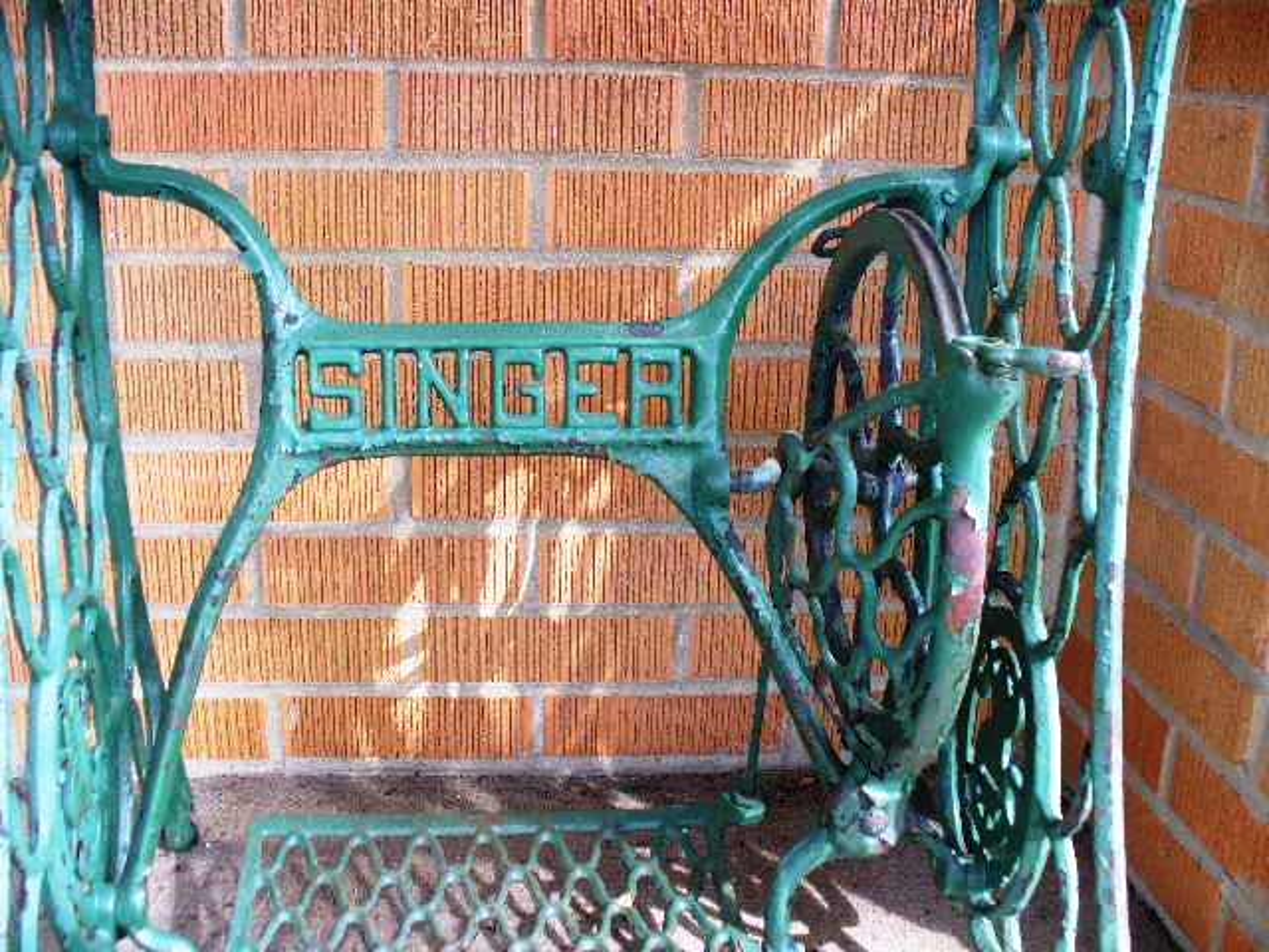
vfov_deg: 38.7
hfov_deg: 50.1
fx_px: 1356
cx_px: 634
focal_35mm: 37
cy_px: 476
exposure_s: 1/50
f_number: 2.8
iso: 100
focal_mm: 6.1
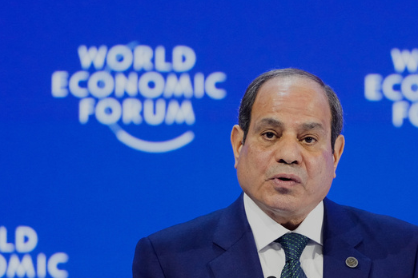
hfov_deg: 2.5
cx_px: 303
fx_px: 9567
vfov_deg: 1.7
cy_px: 230
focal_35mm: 824
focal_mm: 420
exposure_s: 1/320
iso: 2500
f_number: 4
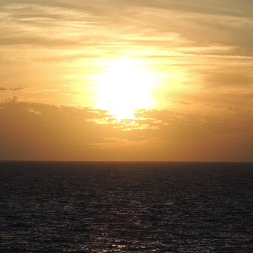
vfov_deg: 10.2
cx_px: 141
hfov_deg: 10.2
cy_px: 127
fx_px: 1422
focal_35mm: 172
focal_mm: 25.8
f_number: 4.4
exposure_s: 1/1250
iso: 100
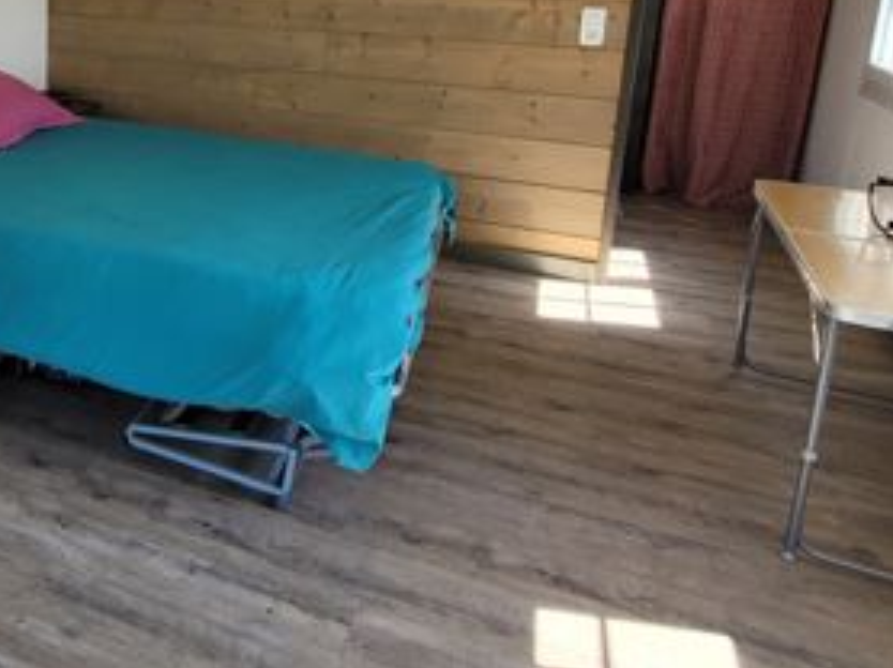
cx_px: 88
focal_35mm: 33
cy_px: 84
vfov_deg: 40.1
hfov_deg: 49.3
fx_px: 851
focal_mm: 1.74
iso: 50
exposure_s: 1/100
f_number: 2.2
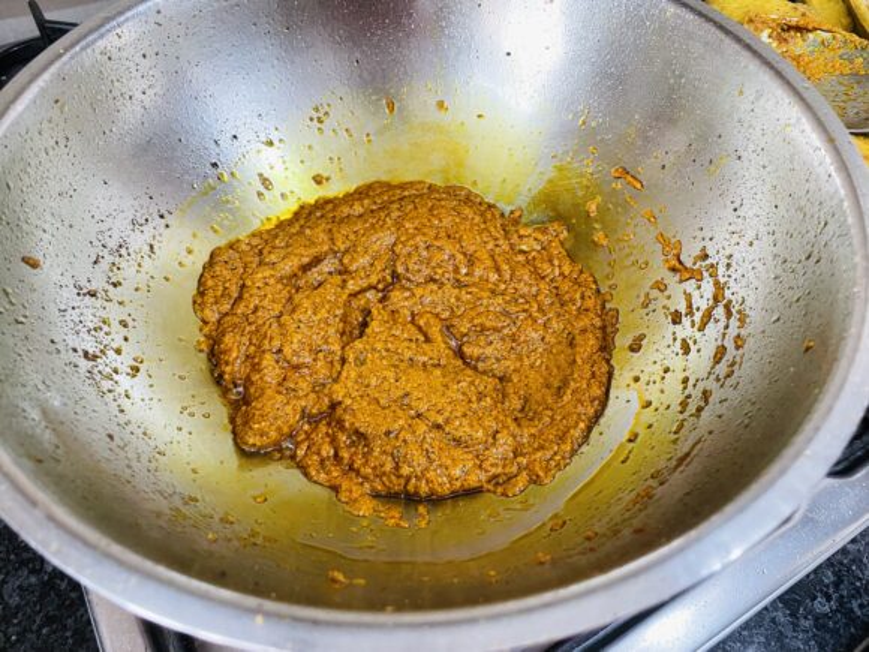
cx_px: 434
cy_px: 326
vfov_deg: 53.1
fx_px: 653
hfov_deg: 67.3
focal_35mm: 26
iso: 200
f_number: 1.6
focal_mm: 4.2
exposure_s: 1/50
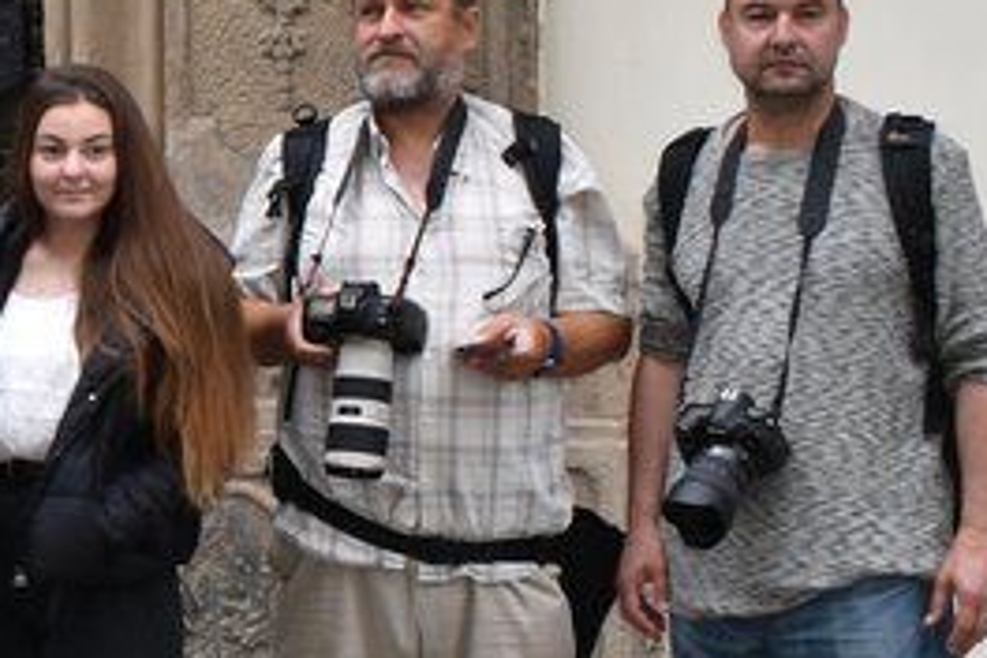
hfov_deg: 14.4
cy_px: 391
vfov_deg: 10.2
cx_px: -434
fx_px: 3672
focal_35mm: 134
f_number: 8
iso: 110
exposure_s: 1/60
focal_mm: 23
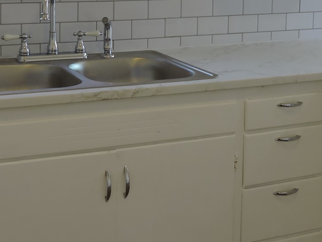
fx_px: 707
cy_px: 26
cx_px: 192
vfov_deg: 19.1
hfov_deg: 25.6
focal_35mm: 76
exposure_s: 1/30
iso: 125
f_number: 3.8
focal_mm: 6.3
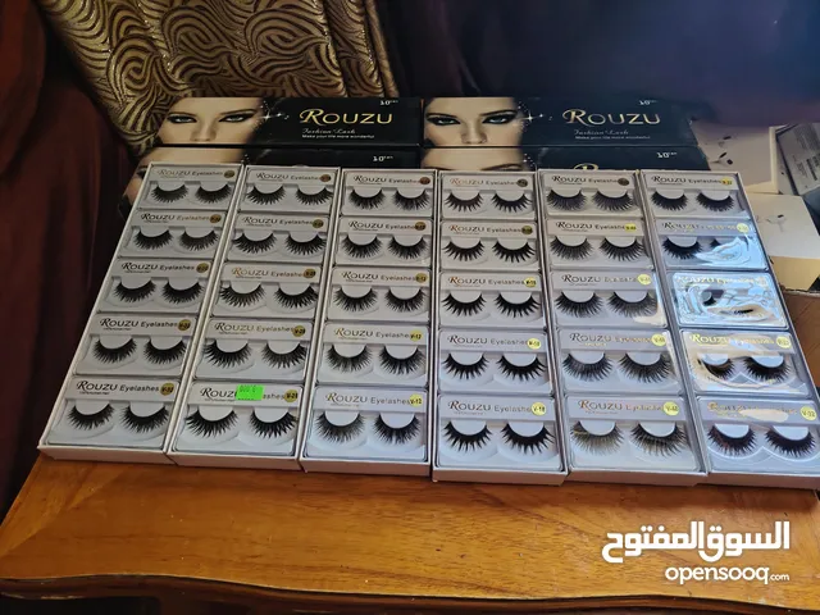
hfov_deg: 71.6
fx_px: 569
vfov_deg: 56.8
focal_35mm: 24
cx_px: 410
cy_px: 308
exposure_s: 1/33.3
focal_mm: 5.25
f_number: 1.75
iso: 431
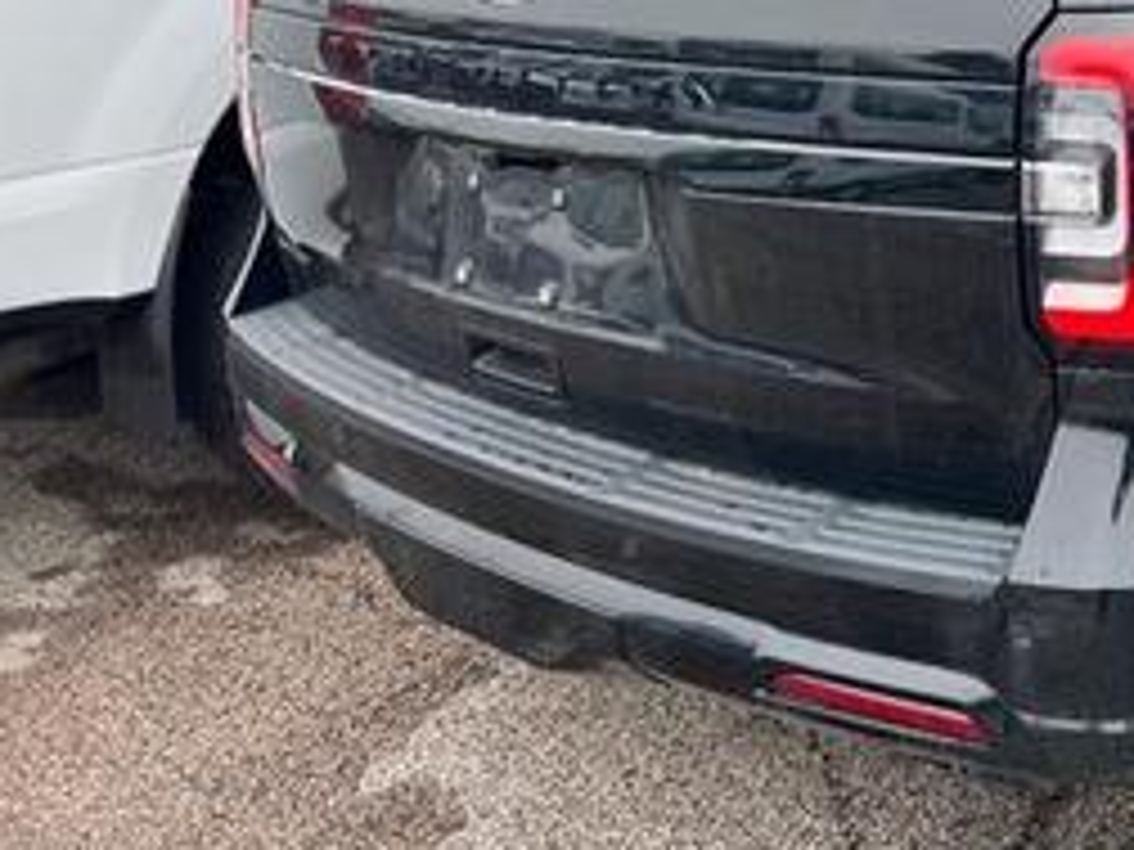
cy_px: 22
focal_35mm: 52
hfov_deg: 34.1
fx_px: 1703
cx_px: 1094
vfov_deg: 26.7
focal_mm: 5.7
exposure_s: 1/753
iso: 50
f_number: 1.5
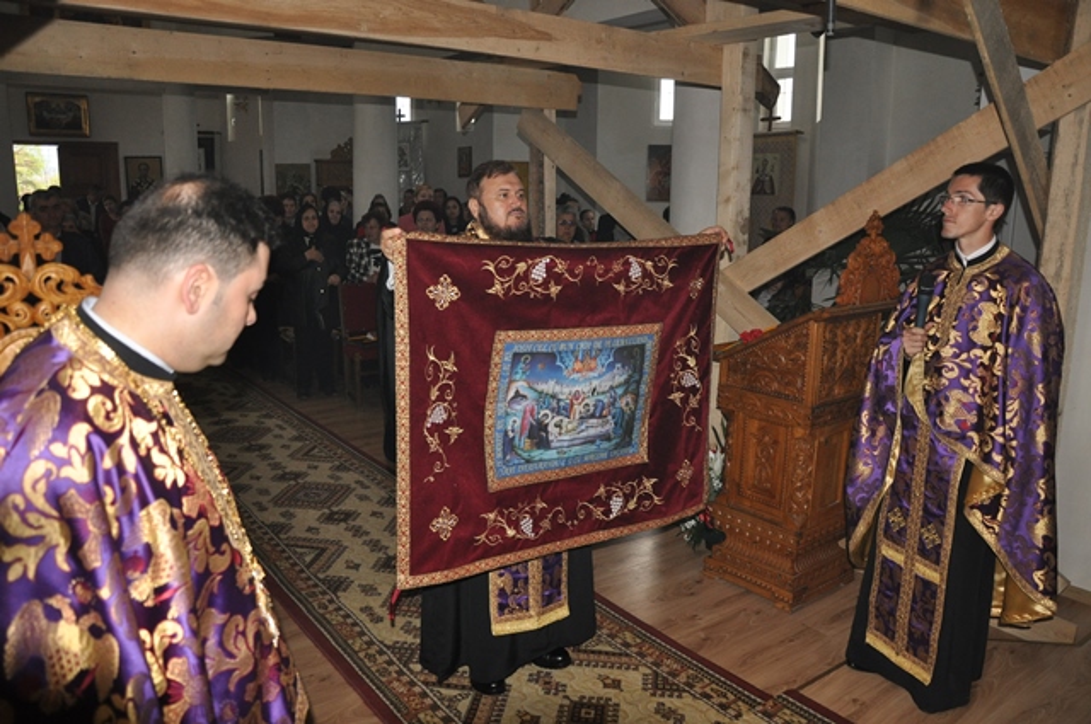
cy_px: 362
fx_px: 817
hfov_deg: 67.4
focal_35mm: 27
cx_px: 546
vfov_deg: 47.8
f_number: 3.5
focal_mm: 18
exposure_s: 1/60
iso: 800
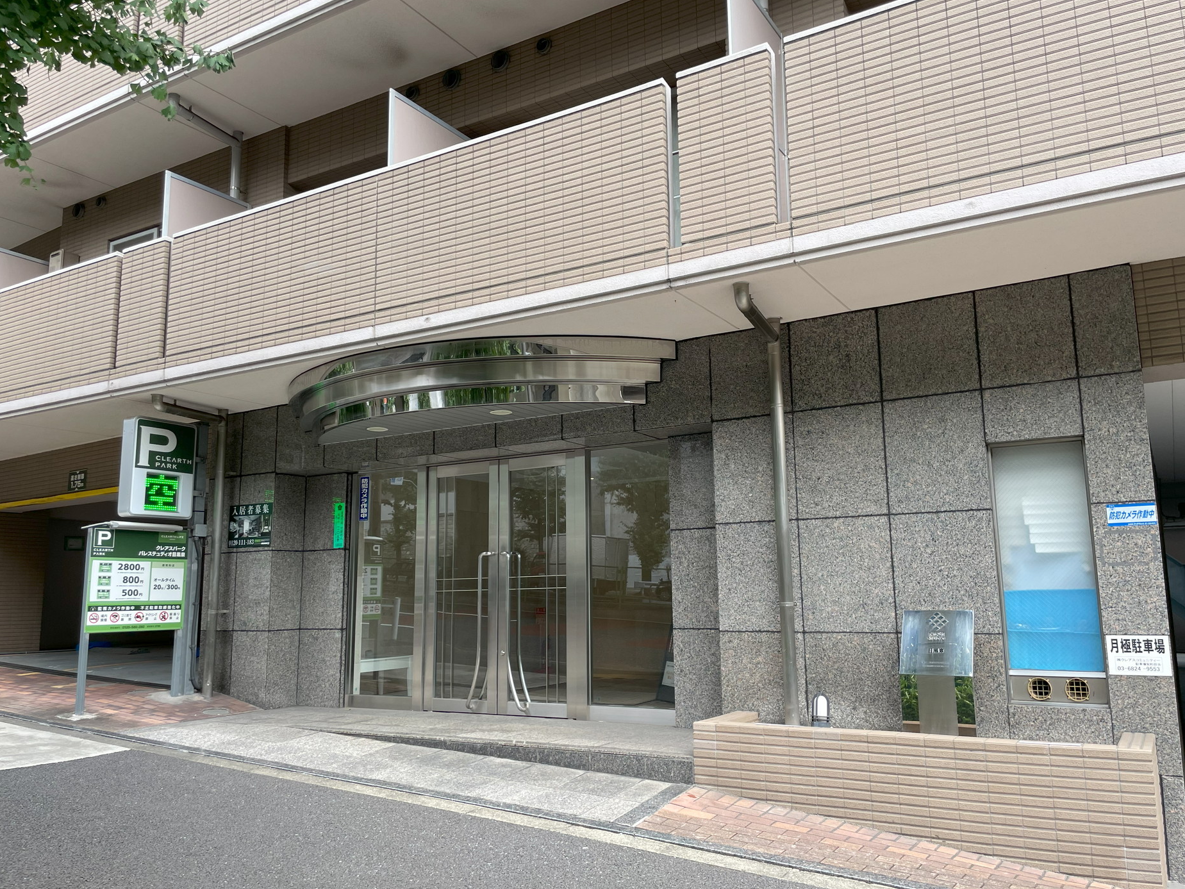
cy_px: 443
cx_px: 613
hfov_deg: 65.3
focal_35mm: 27
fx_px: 924
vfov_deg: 51.4
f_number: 1.6
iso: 32
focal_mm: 4.2
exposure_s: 1/348
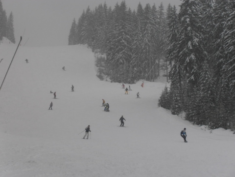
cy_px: 88
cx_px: 118
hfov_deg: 17.7
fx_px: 754
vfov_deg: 13.3
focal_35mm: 111
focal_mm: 19.64
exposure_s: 1/100
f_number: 14
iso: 80
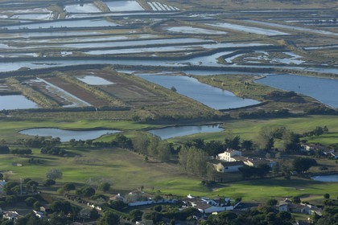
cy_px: 112
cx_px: 169
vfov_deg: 8.3
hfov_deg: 12.5
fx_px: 1549
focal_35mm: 165
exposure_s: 1/250
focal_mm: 110
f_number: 5.6
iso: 100
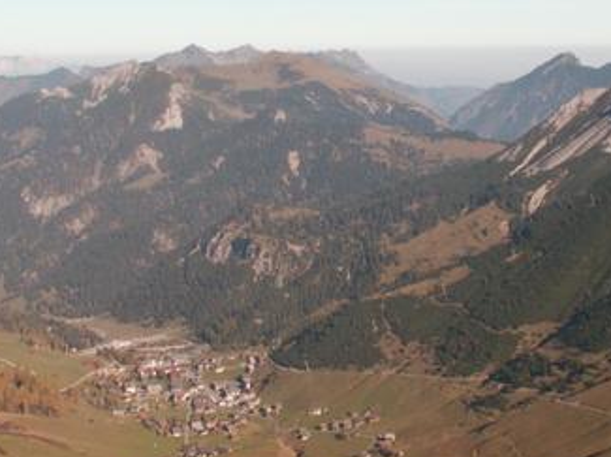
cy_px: 179
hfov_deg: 28.0
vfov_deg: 21.2
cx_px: 410
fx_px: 1217
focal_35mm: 69
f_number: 4
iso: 50
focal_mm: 5.86
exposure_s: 1/640
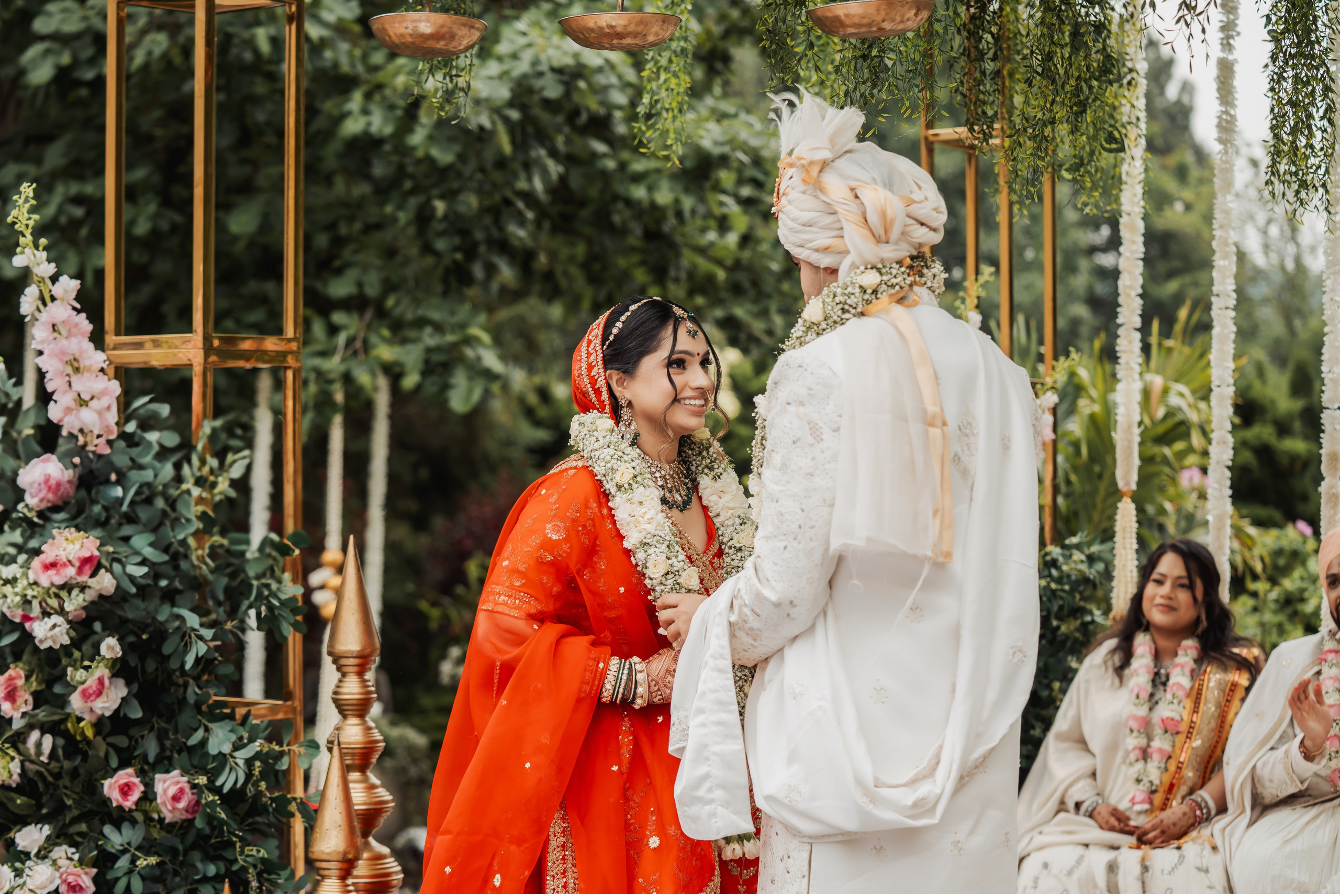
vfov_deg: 18.9
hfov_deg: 28.1
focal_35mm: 72
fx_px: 2680
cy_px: 447
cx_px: 670
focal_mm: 72
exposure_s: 1/800
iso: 320
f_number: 3.2
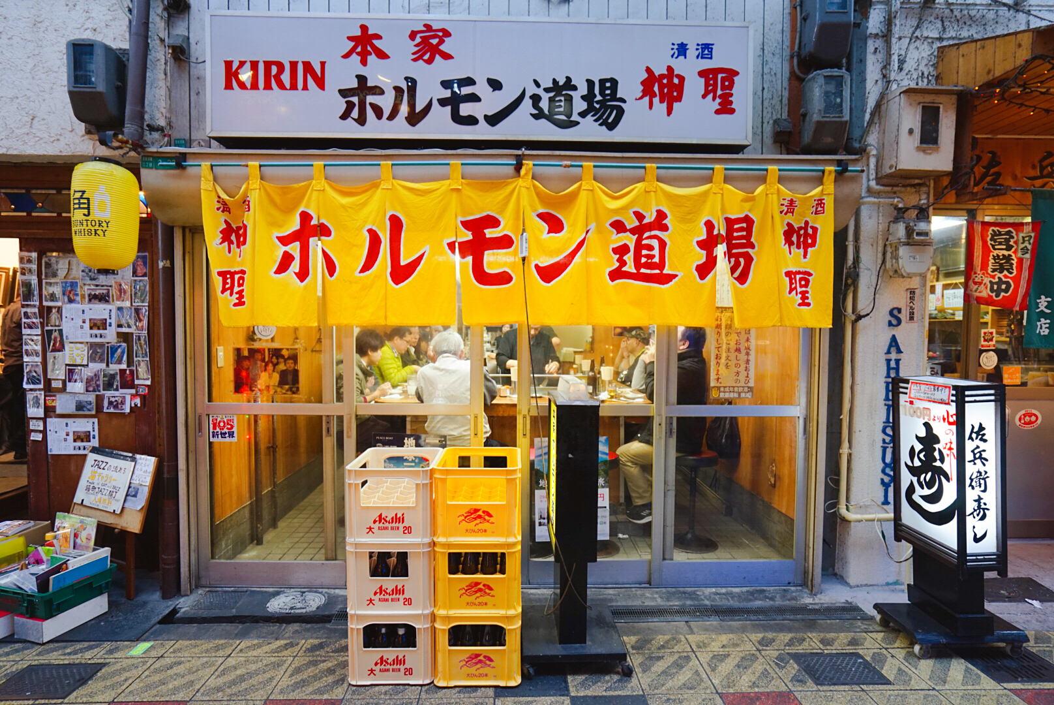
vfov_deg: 64.6
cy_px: 352
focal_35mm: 19
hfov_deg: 86.9
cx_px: 527
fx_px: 557
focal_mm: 19
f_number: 4
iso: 640
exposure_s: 1/60
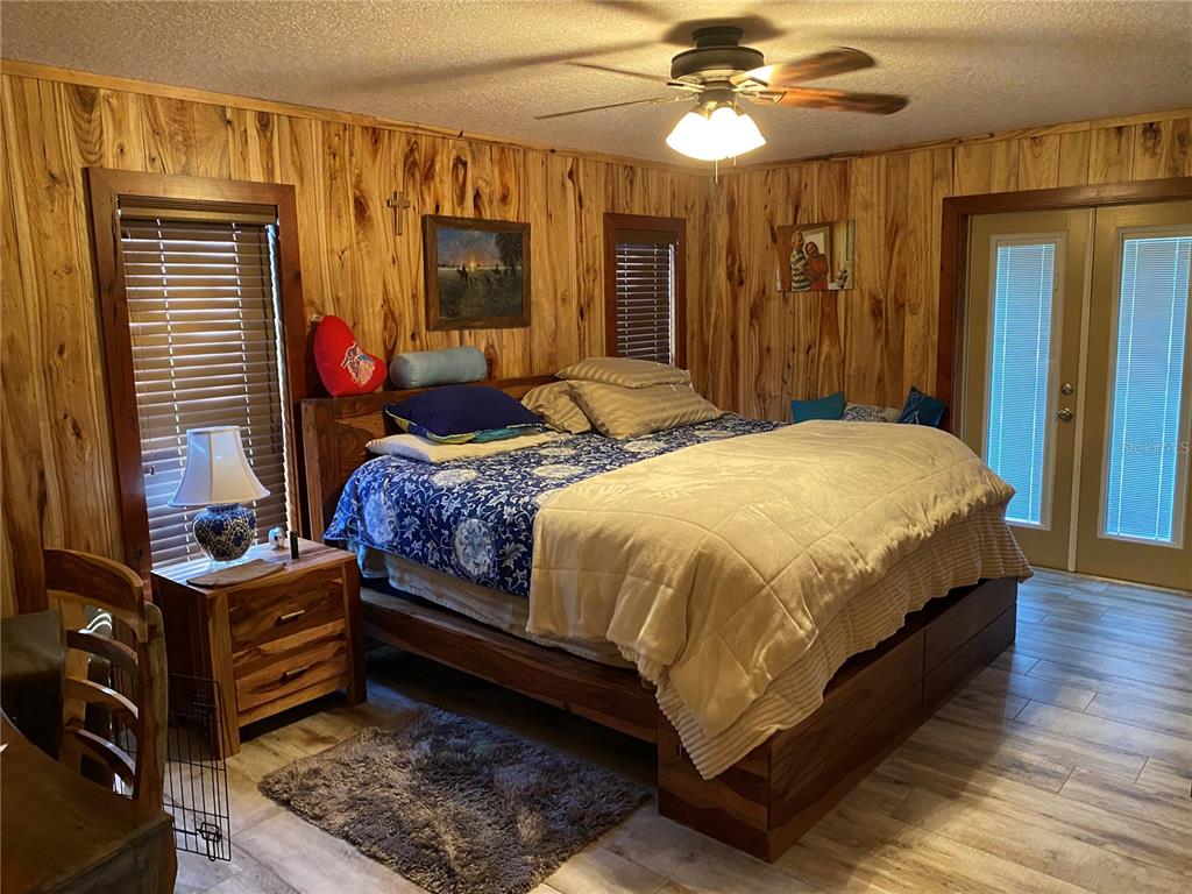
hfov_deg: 67.3
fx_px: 895
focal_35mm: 26
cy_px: 447
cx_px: 596
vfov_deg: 53.1
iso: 320
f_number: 1.8
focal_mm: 4.25
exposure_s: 1/40
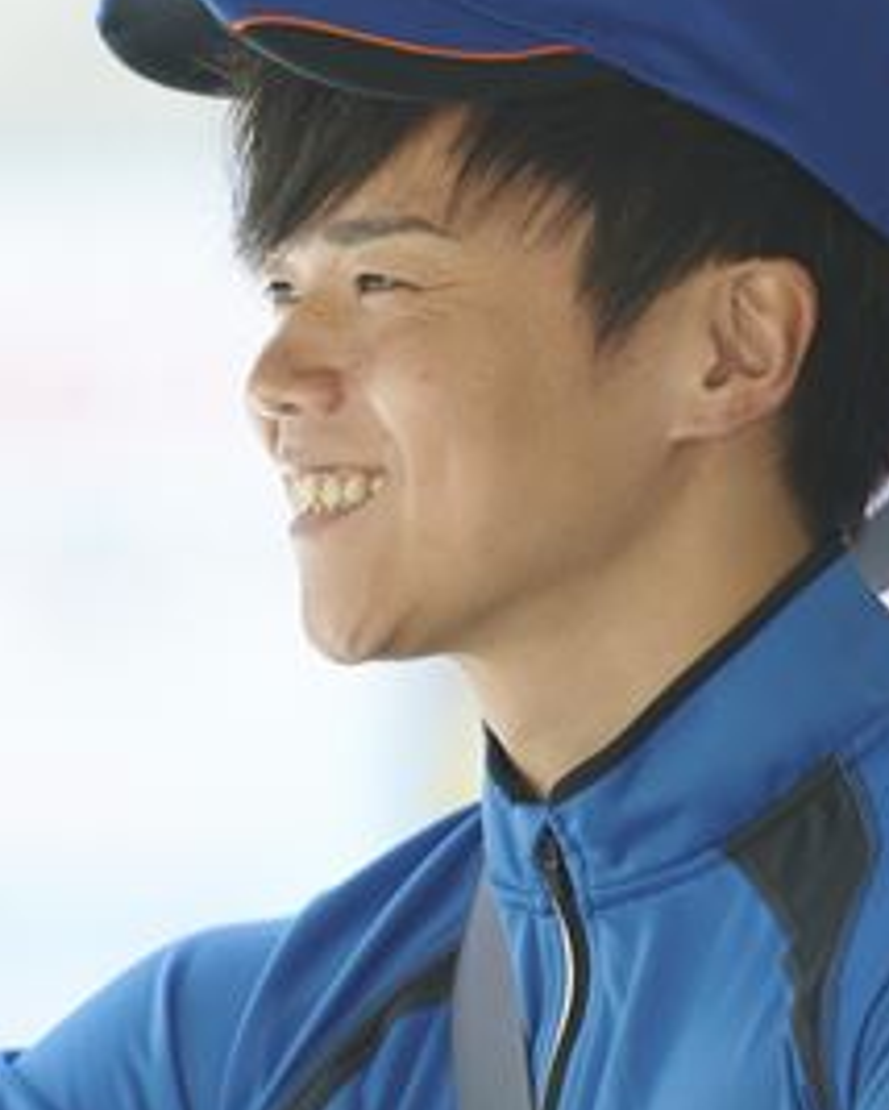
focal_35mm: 506
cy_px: 686
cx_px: 162
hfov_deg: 3.1
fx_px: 16623
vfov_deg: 3.8
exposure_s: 1/200
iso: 200
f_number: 3.2
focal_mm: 200
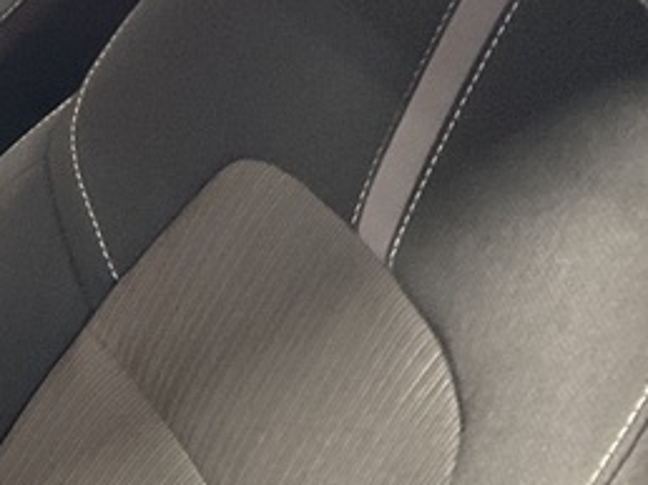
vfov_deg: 13.6
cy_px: 118
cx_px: -548
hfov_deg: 15.5
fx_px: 2020
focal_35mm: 108
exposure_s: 1/40
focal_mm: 3
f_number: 1.8
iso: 200
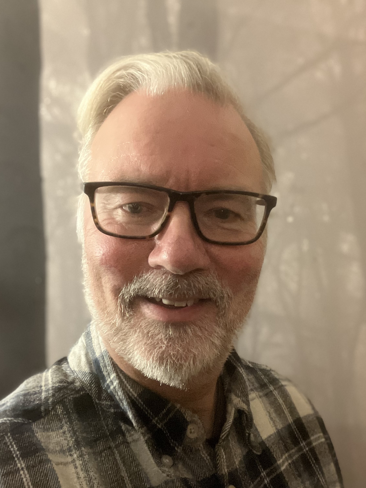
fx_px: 465
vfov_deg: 55.3
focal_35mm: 33
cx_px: 180
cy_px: 251
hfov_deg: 43.0
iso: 640
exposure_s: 1/17
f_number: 2.2
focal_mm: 2.87
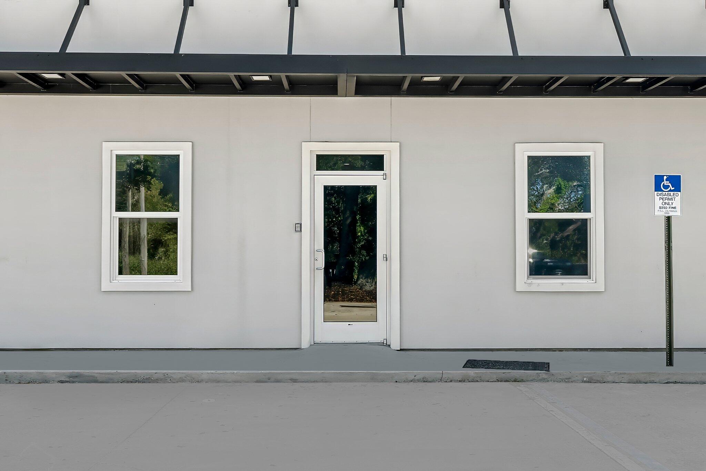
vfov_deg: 36.9
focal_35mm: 36
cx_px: 353
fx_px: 706
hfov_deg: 53.1
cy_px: 236
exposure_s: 1/125
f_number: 9
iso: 400
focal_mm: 24
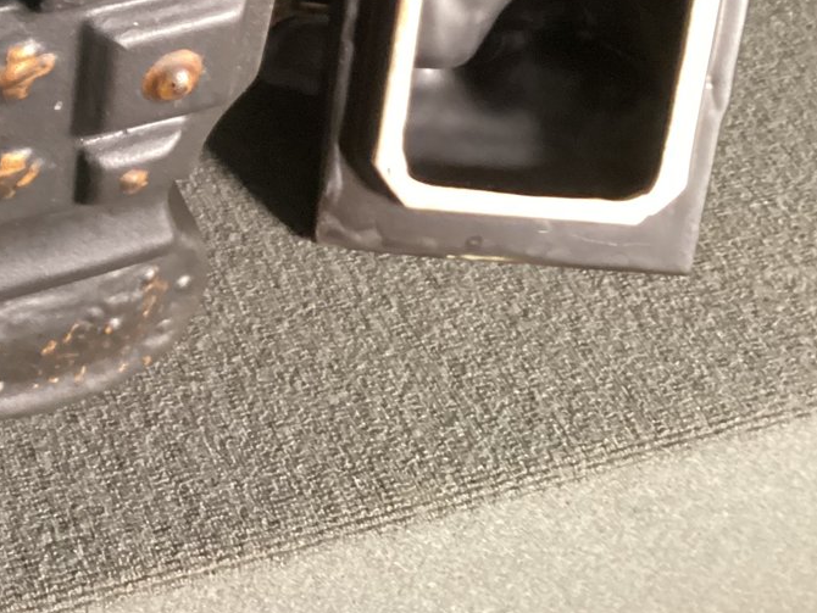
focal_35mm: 70
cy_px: -47
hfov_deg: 25.7
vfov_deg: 20.2
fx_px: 1653
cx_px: -76
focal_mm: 3.3
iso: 500
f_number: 2.4
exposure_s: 1/30
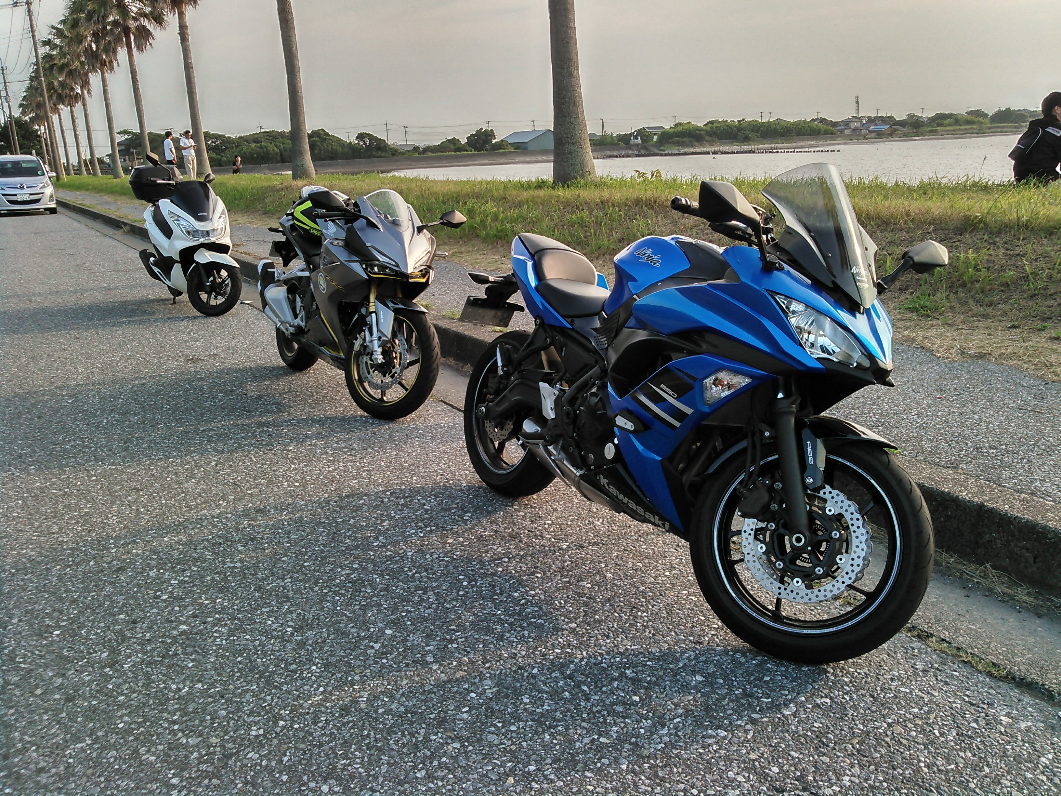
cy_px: 398
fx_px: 920
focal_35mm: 30
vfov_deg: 46.8
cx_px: 530
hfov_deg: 60.0
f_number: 2.4
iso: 100
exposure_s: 1/192
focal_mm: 4
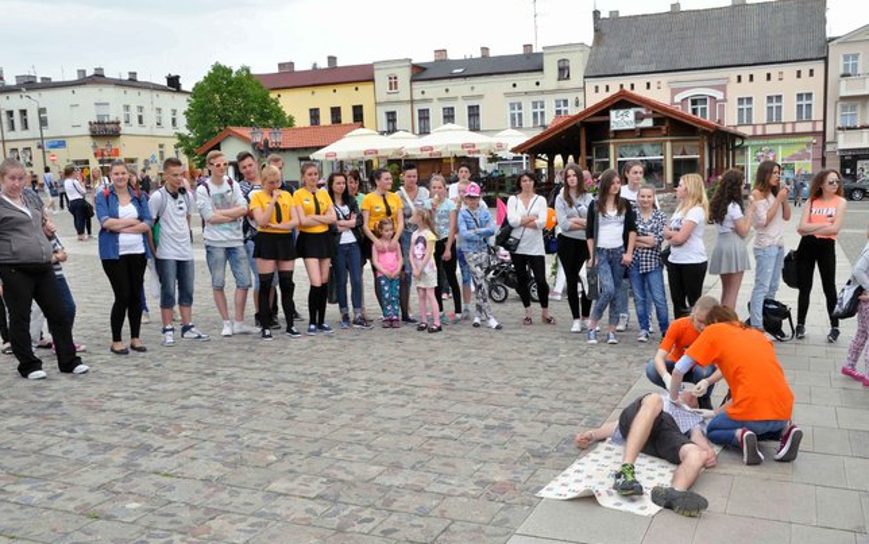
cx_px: 434
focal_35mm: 39
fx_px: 912
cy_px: 290
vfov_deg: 33.2
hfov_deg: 50.9
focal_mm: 25
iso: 1000
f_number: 16
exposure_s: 1/100
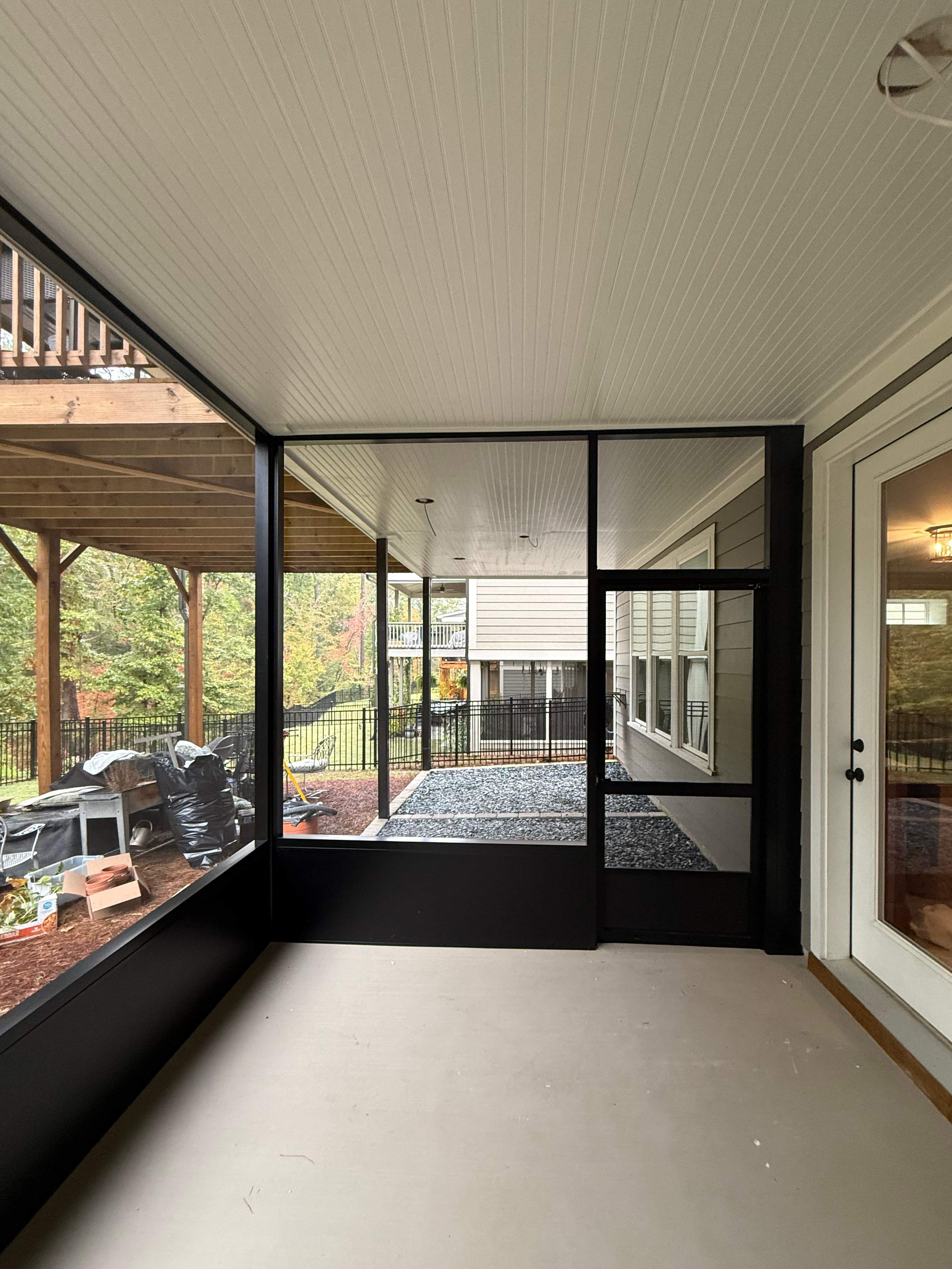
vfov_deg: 98.1
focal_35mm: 15
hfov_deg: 81.7
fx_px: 550
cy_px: 668
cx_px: 505
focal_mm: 2.22
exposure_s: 1/60
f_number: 2.2
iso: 250
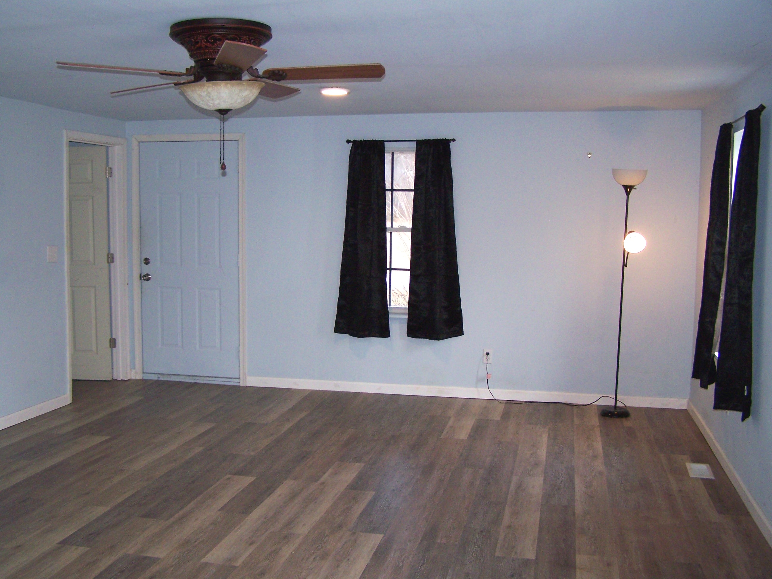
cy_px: 290
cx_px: 386
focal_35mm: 38
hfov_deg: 49.0
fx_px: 847
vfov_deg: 37.7
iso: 160
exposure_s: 1/60
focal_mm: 6.3
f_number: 2.8
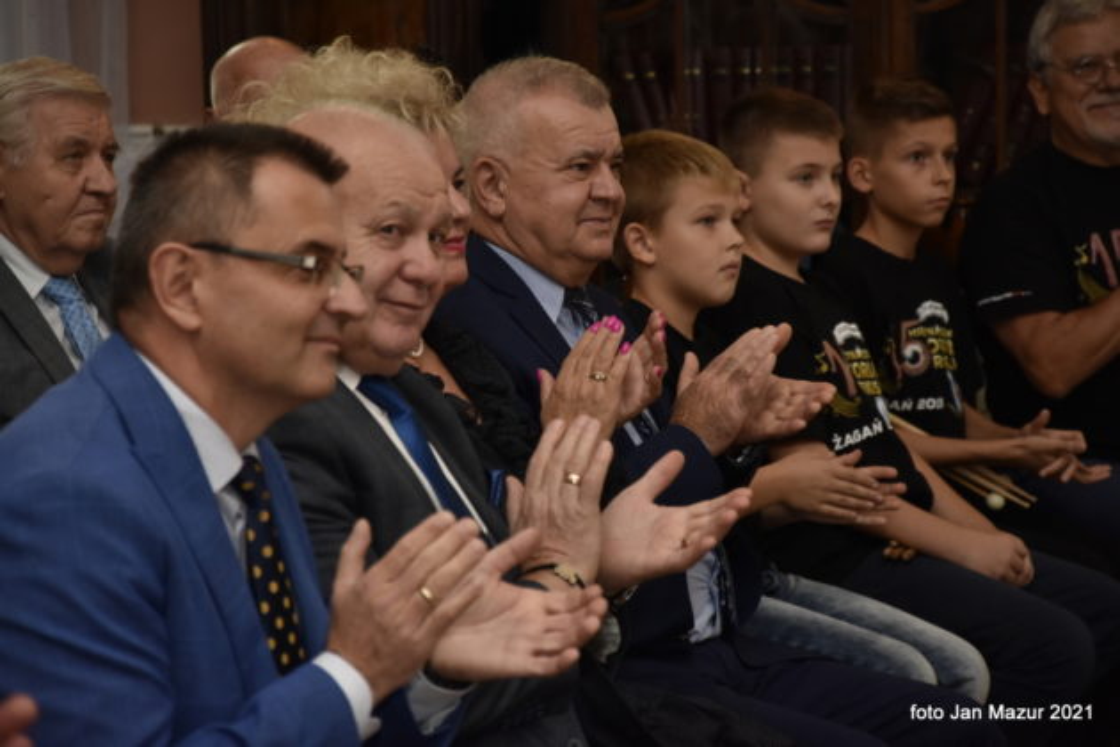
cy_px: 374
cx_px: 560
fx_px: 4900
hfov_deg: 13.0
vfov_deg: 8.7
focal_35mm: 158
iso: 800
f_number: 5.6
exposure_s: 1/320
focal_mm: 105
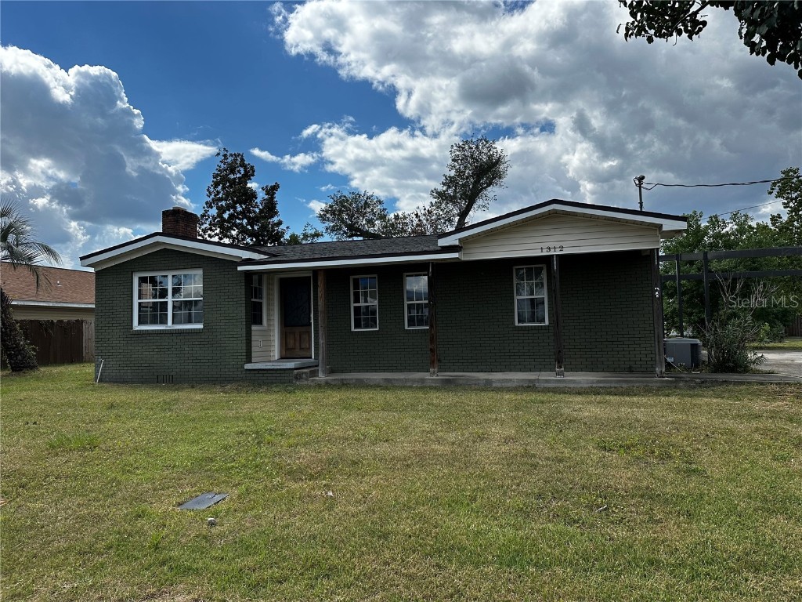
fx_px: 556
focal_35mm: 24
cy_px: 301
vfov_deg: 56.8
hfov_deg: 71.6
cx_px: 401
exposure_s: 1/6211
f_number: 1.78
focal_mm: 6.86
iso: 80
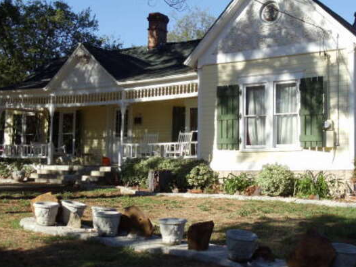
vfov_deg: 19.4
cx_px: 187
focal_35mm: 76
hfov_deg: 25.6
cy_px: 132
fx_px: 782
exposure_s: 1/200
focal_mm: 6.81
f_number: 7.5
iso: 100
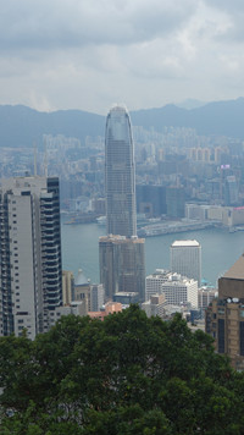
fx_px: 933
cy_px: 219
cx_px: 242
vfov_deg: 26.2
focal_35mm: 81
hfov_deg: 14.7
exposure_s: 1/400
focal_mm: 18.88
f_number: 5.6
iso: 125
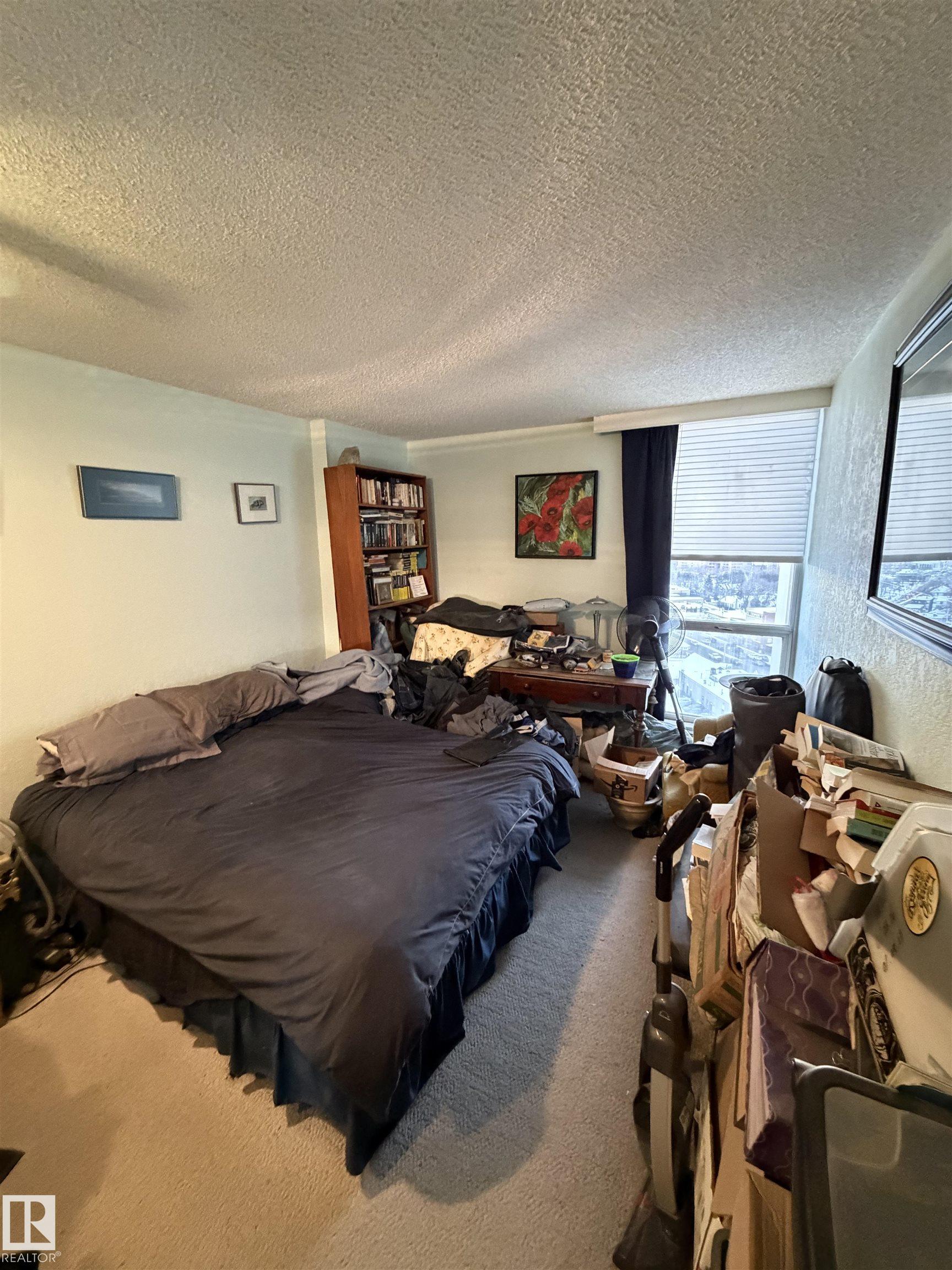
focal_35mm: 14
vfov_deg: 102.1
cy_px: 635
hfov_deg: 85.7
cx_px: 476
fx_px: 513
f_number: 2.2
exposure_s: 1/60
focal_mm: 2.22
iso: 1250
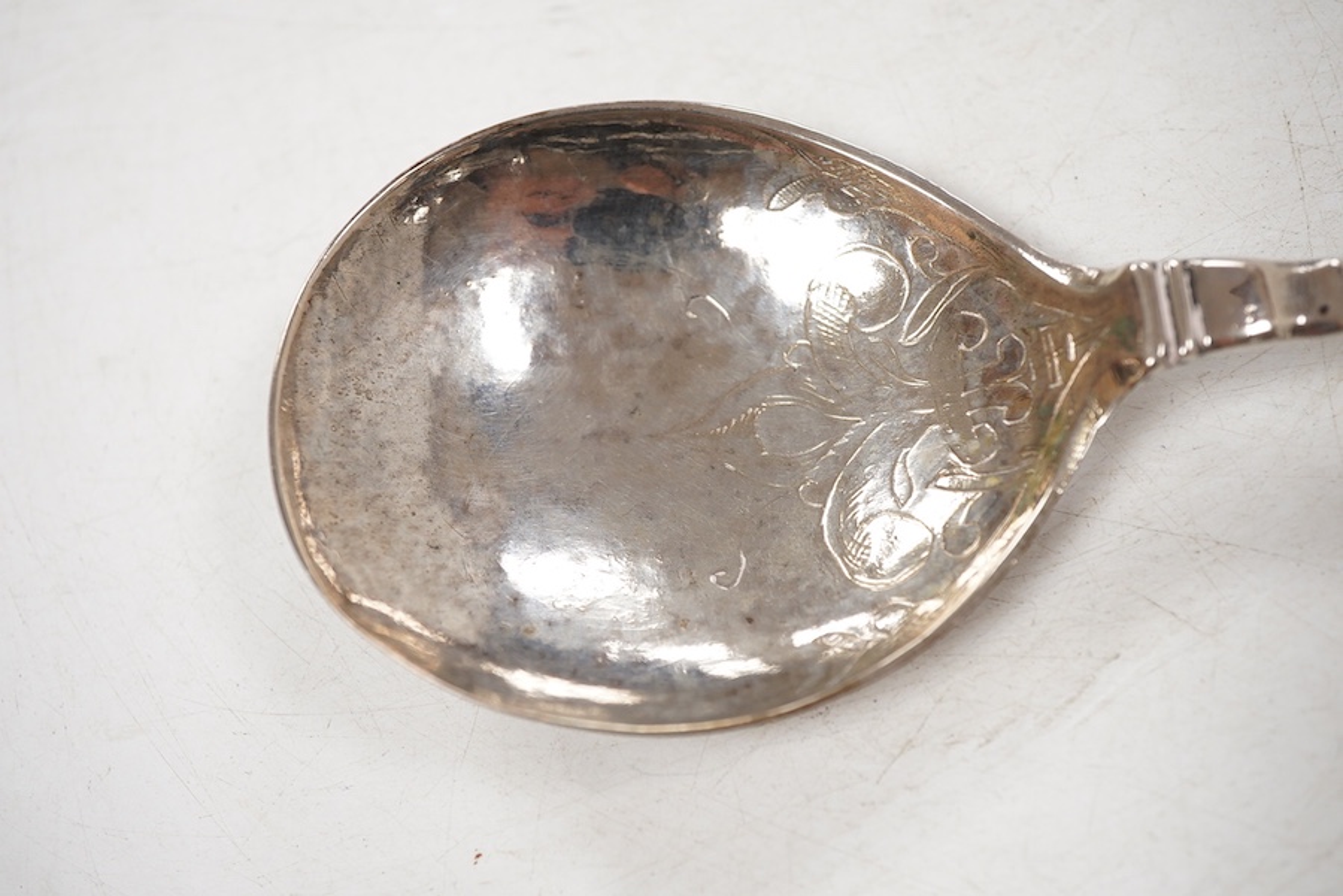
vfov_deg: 29.9
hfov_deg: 43.6
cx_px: 672
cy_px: 448
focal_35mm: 45
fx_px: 1679
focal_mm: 30
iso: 1250
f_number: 8
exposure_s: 1/125
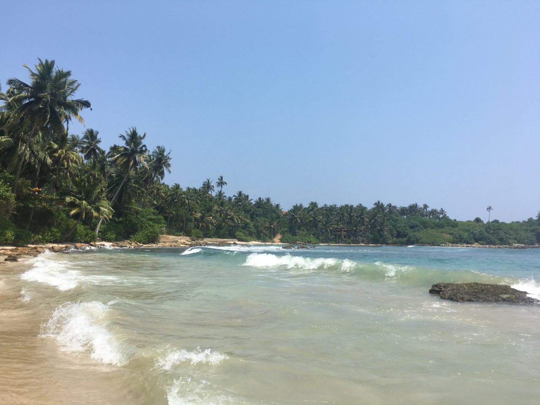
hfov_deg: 61.7
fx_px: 452
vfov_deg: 48.2
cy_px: 202
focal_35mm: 29
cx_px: 270
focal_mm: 4.15
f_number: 2.2
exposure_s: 1/1789
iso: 25
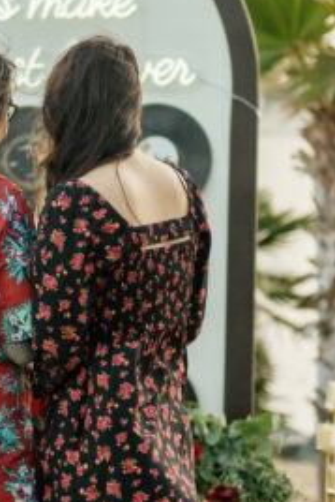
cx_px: 78
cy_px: 199
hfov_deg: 7.2
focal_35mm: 191
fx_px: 2662
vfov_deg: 10.8
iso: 400
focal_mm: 50
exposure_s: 1/2500
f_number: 1.4
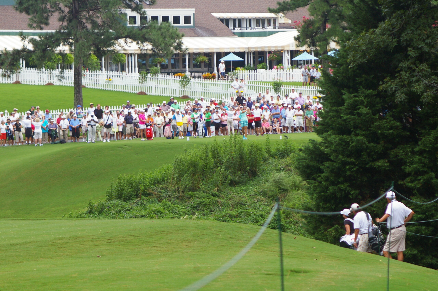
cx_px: 219
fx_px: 2425
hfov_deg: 10.3
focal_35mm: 200
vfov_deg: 6.9
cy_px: 146
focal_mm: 133
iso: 400
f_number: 6.7
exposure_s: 1/250
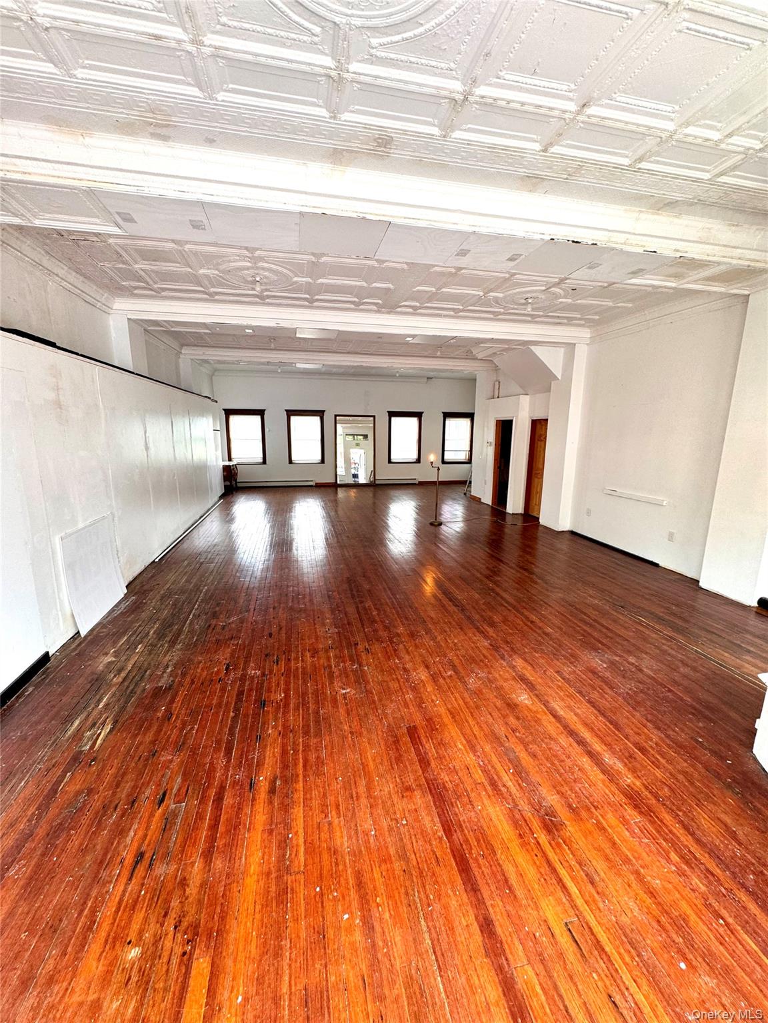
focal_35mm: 14
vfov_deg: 102.1
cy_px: 512
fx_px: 414
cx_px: 384
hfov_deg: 85.7
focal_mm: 2.22
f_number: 2.2
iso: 100
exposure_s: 1/120
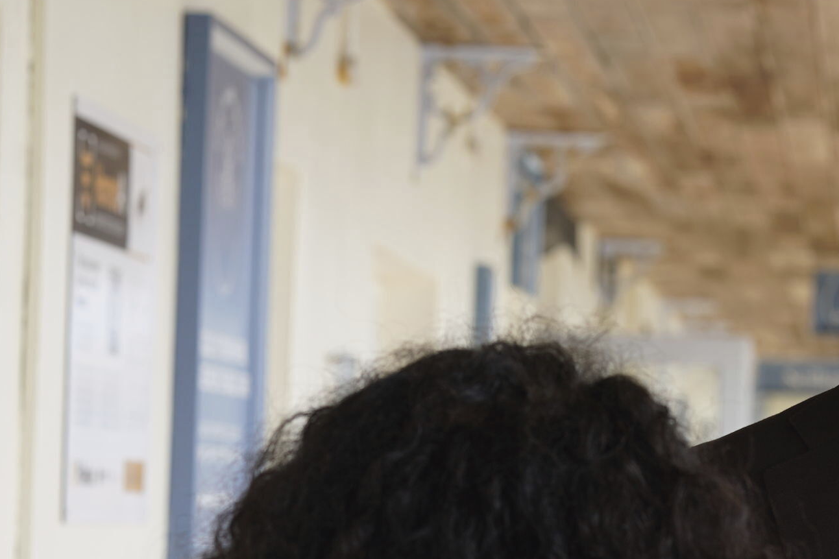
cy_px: 514
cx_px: 925
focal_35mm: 230
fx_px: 5360
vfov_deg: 6.0
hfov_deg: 8.9
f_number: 5.6
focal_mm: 85
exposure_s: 1/125
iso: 100
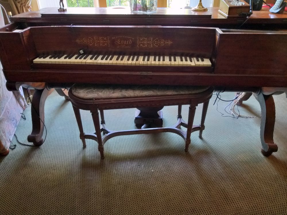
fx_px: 216
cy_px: 108
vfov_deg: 53.1
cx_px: 144
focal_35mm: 26
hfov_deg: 67.3
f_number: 1.7
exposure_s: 1/33
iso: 250
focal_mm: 3.93
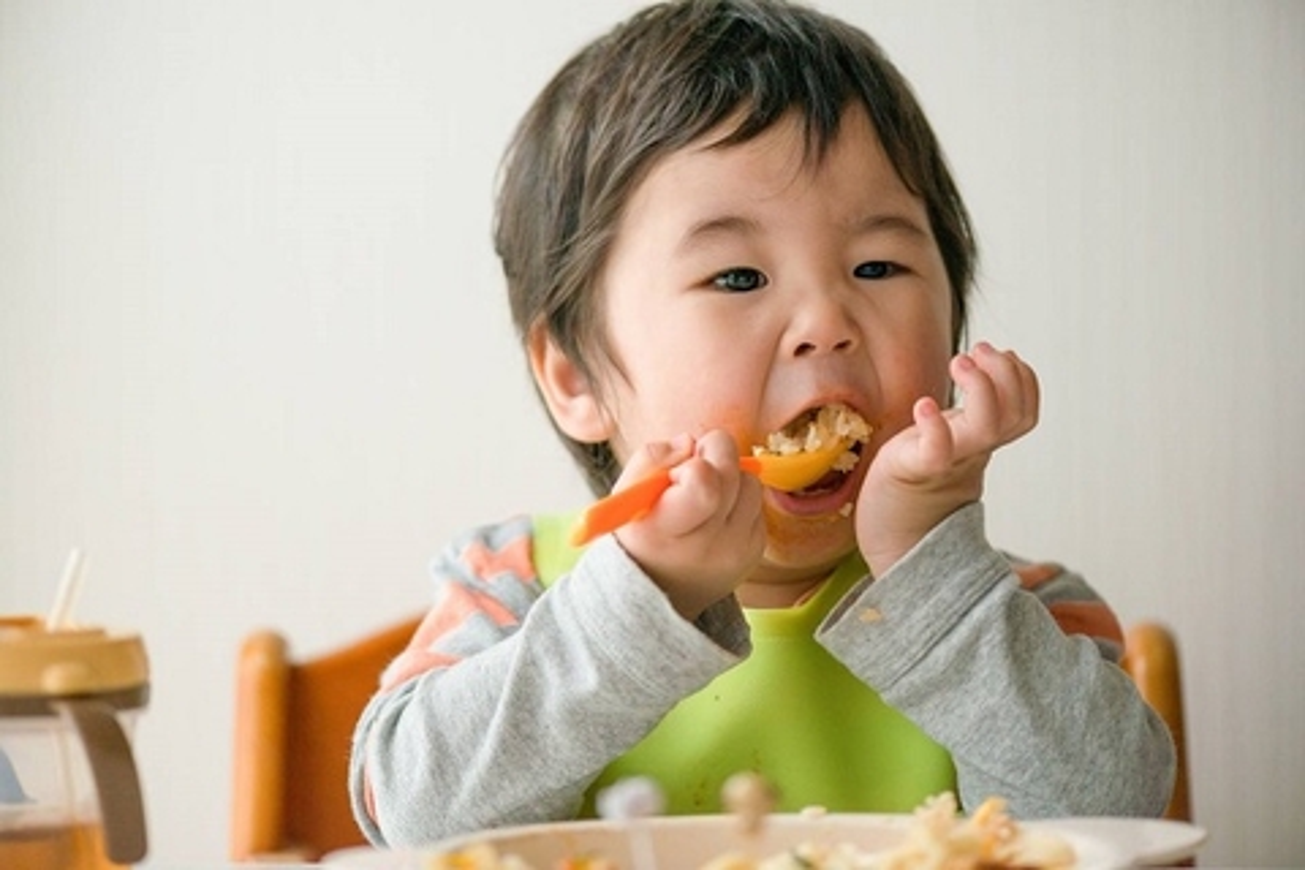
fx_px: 3806
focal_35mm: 105
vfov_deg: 13.0
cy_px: 435
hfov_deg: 19.5
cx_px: 652
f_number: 3
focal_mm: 105
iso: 250
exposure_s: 1/320
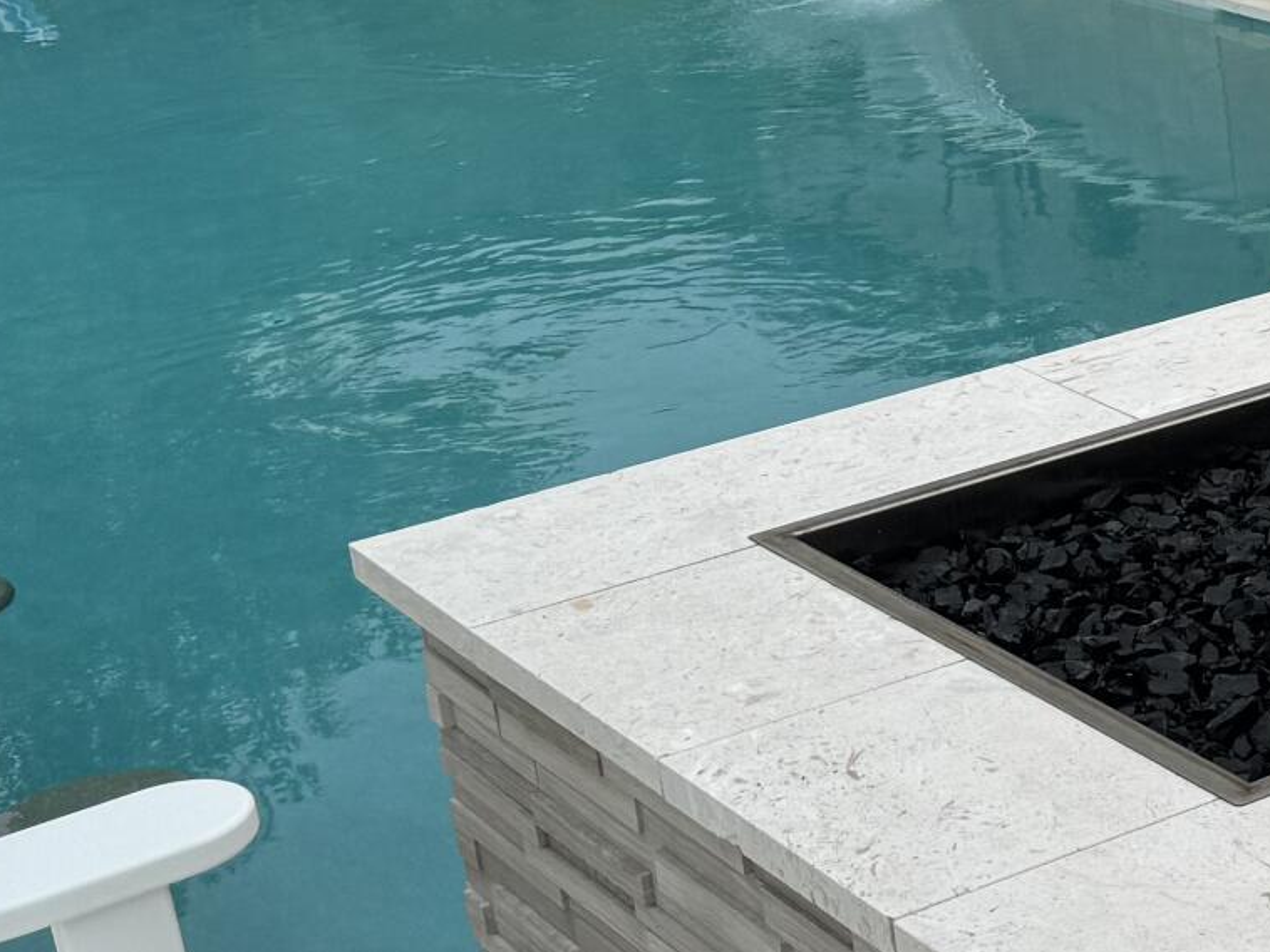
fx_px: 3484
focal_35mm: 95
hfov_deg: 19.3
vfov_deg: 15.5
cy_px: 409
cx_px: 1582
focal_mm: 6.76
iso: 80
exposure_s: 1/3096
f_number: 1.78
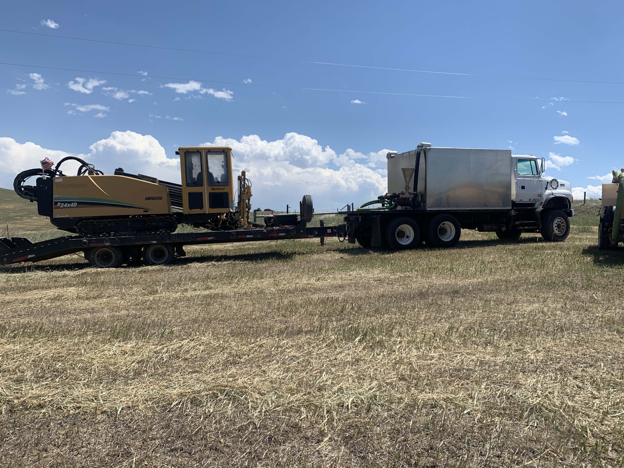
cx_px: 312
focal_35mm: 26
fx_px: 469
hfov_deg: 67.3
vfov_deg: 53.1
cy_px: 234
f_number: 1.8
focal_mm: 4.25
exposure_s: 1/2915
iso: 25
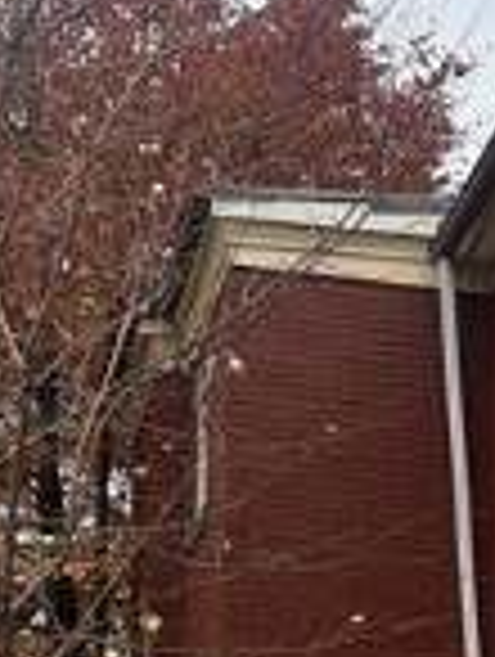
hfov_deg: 10.5
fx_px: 2395
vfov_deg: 15.1
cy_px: 792
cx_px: 1098
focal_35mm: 126
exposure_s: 1/695
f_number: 1.78
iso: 80
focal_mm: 6.76
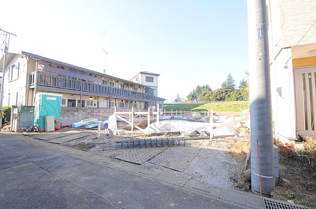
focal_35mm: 15
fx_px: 131
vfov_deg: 77.1
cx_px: 158
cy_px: 104
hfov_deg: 100.5
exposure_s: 1/60
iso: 720
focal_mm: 10
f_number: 4
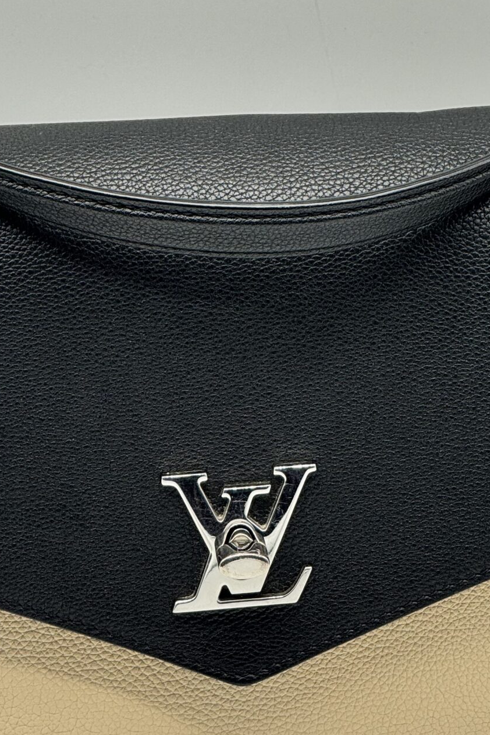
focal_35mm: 253
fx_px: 5165
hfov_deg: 5.4
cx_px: 206
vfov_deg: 8.1
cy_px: 477
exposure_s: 1/108
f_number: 2.8
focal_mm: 15.66
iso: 50
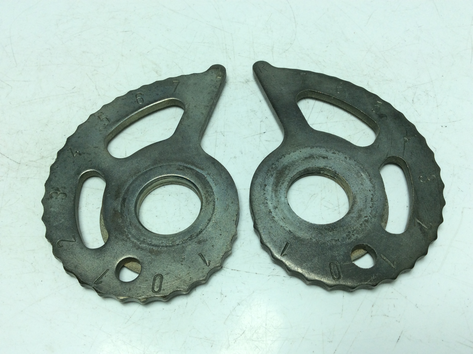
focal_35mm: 32
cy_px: 177
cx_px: 236
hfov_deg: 56.9
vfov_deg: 44.1
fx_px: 437
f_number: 2.4
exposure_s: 1/454
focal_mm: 3.3
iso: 32
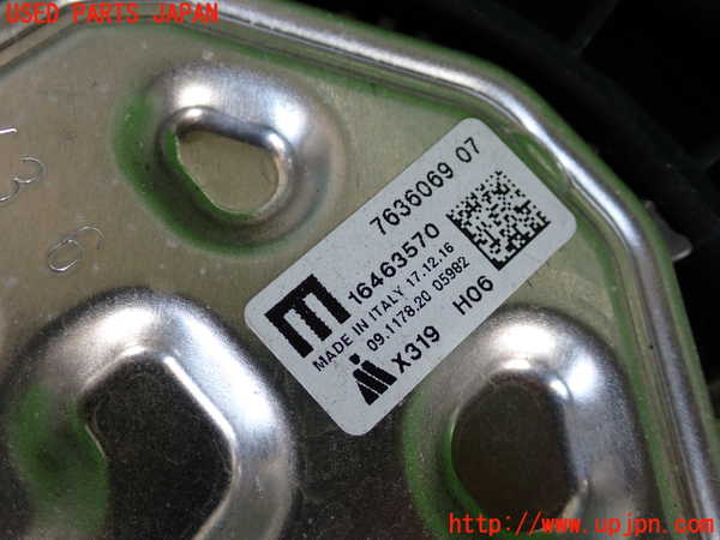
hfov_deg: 45.8
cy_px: 270
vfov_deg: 35.1
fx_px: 853
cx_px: 360
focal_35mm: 41
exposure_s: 1/100
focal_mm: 7.31
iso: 200
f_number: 2.8
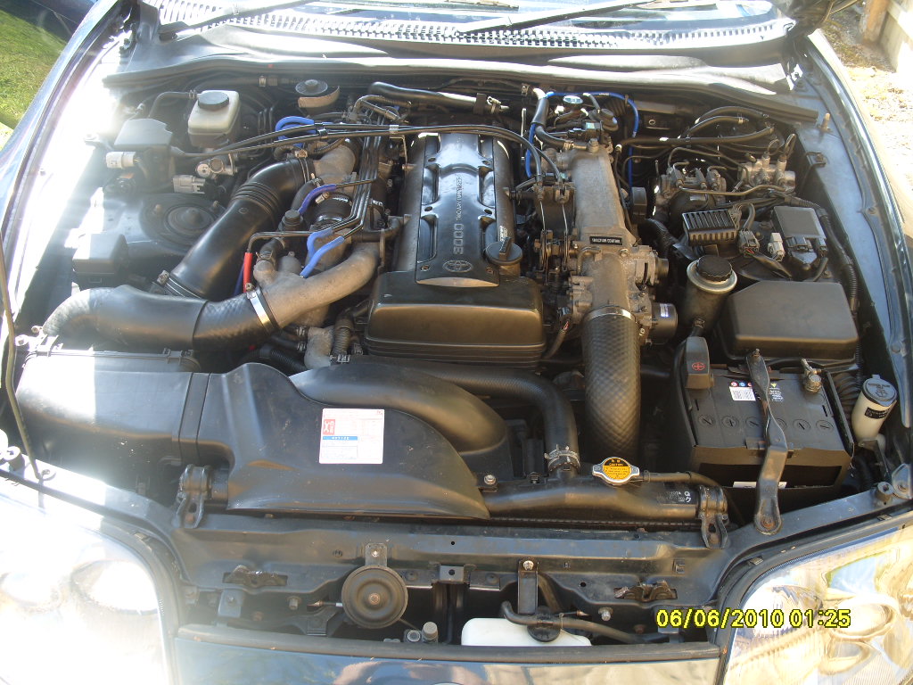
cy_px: 342
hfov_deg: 52.6
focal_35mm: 35
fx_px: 923
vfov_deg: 40.7
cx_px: 456
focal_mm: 7.8
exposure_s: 1/90
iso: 80
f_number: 3.1
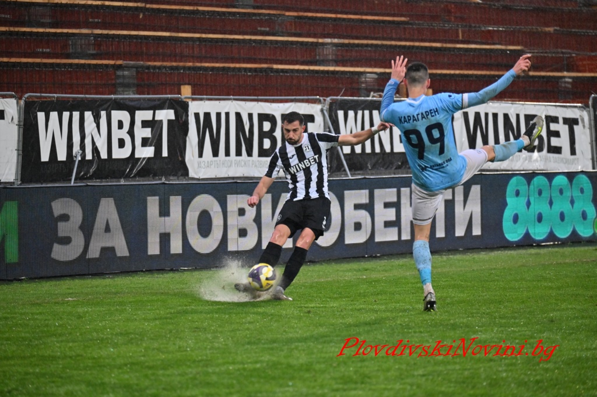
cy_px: 198
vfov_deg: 6.9
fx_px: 3314
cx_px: 298
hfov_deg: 10.3
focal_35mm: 200
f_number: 5.6
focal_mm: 200
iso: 4000
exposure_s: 1/1600
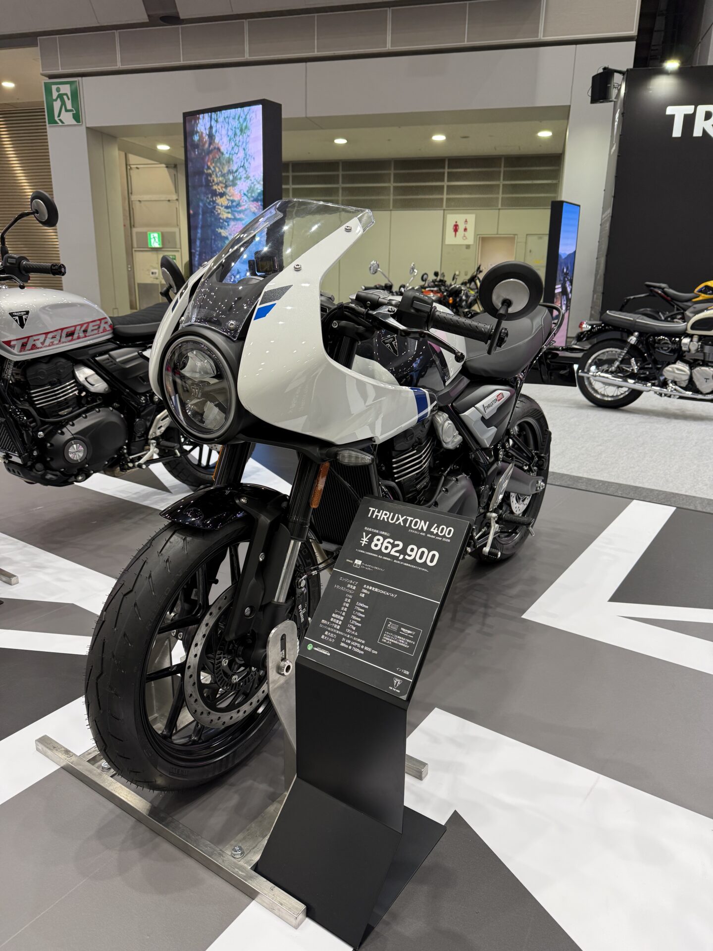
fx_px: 659
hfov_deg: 56.8
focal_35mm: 24
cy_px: 476
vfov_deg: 71.6
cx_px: 356
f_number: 1.78
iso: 125
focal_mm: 6.76
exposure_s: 1/100
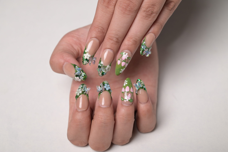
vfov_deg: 19.5
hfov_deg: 28.8
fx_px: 443
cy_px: 76
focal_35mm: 70
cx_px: 114
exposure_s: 1/160
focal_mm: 70
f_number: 7.1
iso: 400
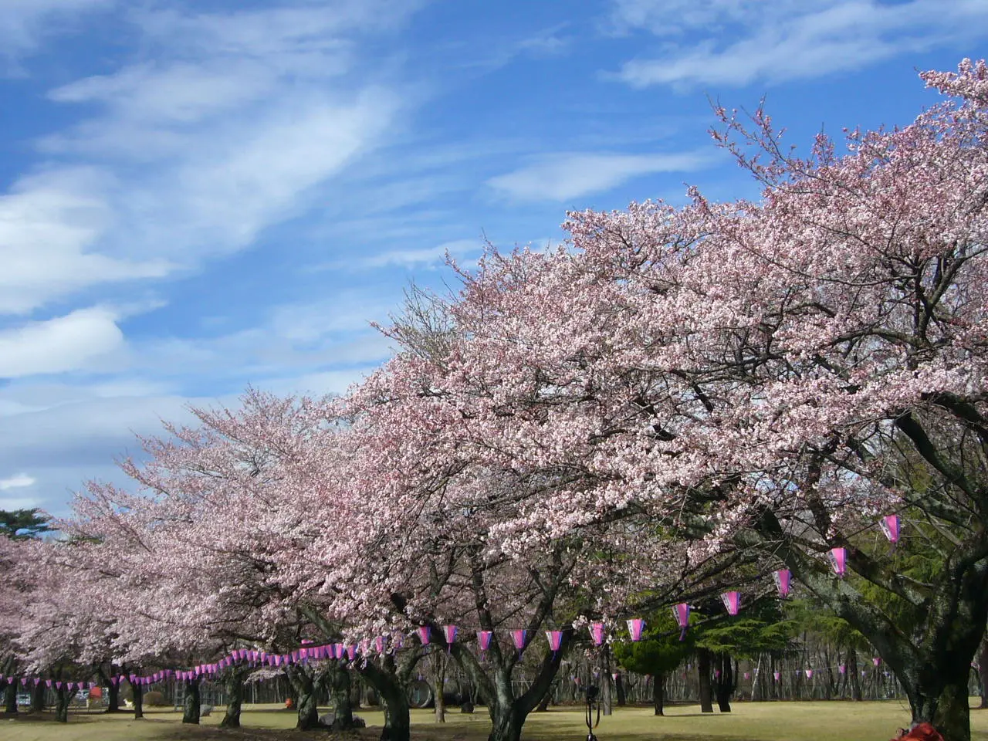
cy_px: 370
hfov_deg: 37.5
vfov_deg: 28.6
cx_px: 494
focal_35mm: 51
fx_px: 1456
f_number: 6.3
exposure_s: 1/400
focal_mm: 6.1
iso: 80
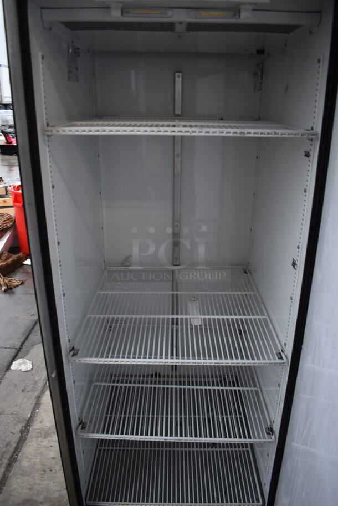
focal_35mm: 27
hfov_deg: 48.0
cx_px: 169
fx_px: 380
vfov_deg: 67.3
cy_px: 253
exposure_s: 1/160
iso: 800
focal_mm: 18
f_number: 3.5
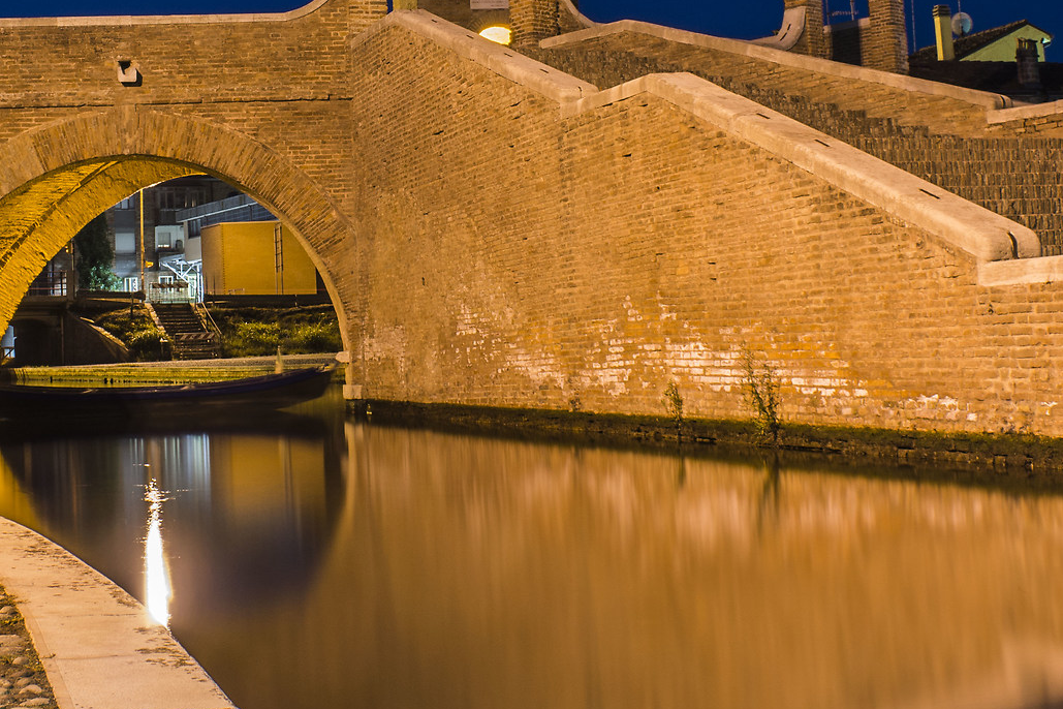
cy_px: 87
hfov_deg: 31.7
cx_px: 388
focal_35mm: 63
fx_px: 1860
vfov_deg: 21.2
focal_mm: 18
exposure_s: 30
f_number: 8
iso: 100
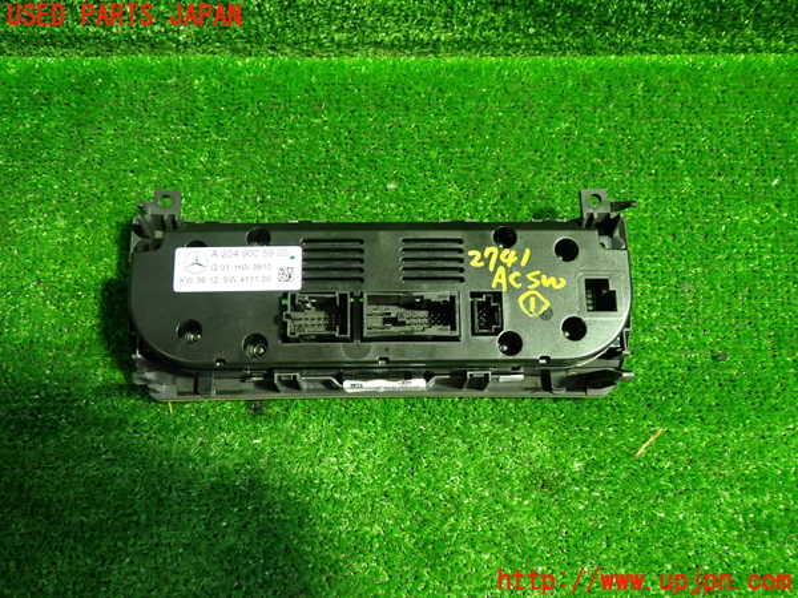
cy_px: 299
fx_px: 692
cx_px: 399
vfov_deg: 46.8
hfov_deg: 60.0
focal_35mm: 30
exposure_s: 1/30
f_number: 2.3
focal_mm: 5.4
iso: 400
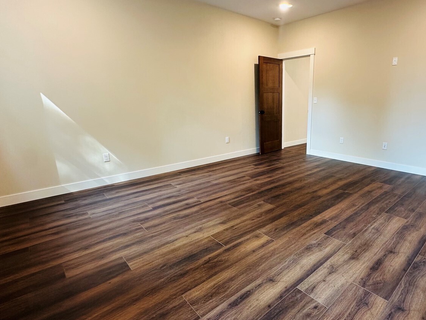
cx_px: 261
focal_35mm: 20
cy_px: 162
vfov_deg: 66.0
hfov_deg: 80.5
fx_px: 246
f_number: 2.2
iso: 160
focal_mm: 2.22
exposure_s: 1/60
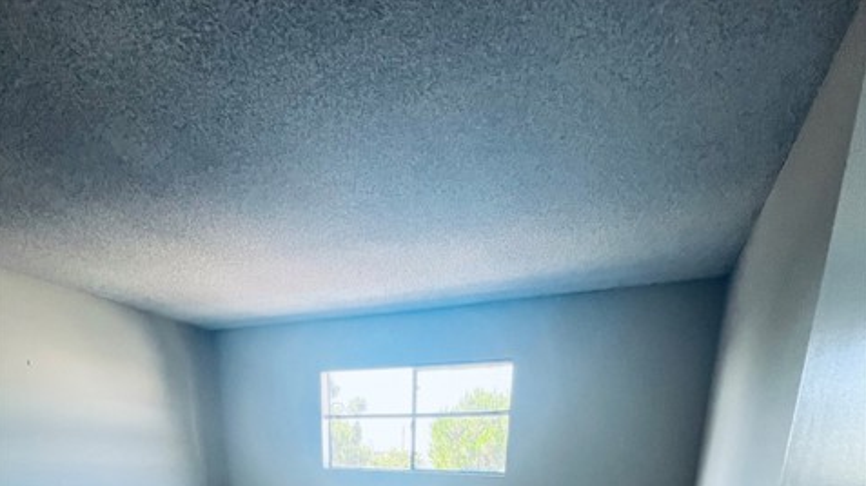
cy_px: 577
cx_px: 432
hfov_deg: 89.6
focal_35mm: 19
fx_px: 436
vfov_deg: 41.2
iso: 125
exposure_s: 1/99
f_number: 1.8
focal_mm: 1.57
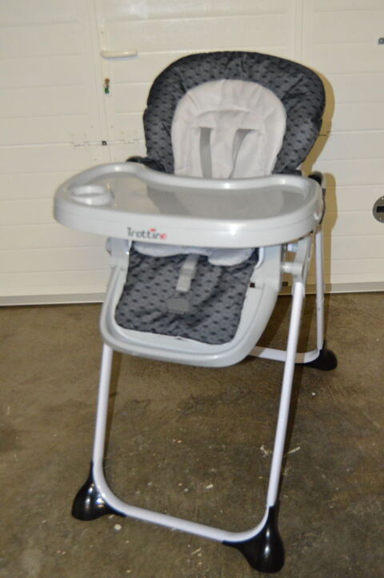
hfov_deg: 34.1
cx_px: 192
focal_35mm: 39
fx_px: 625
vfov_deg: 49.6
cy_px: 289
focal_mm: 26
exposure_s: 1/60
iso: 2800
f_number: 4
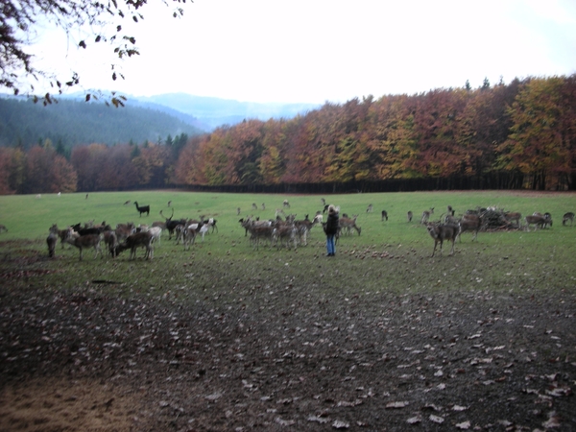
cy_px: 216
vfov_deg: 40.7
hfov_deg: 52.6
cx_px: 288
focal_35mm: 35
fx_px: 582
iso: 50
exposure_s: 1/16
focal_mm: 5.8
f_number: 3
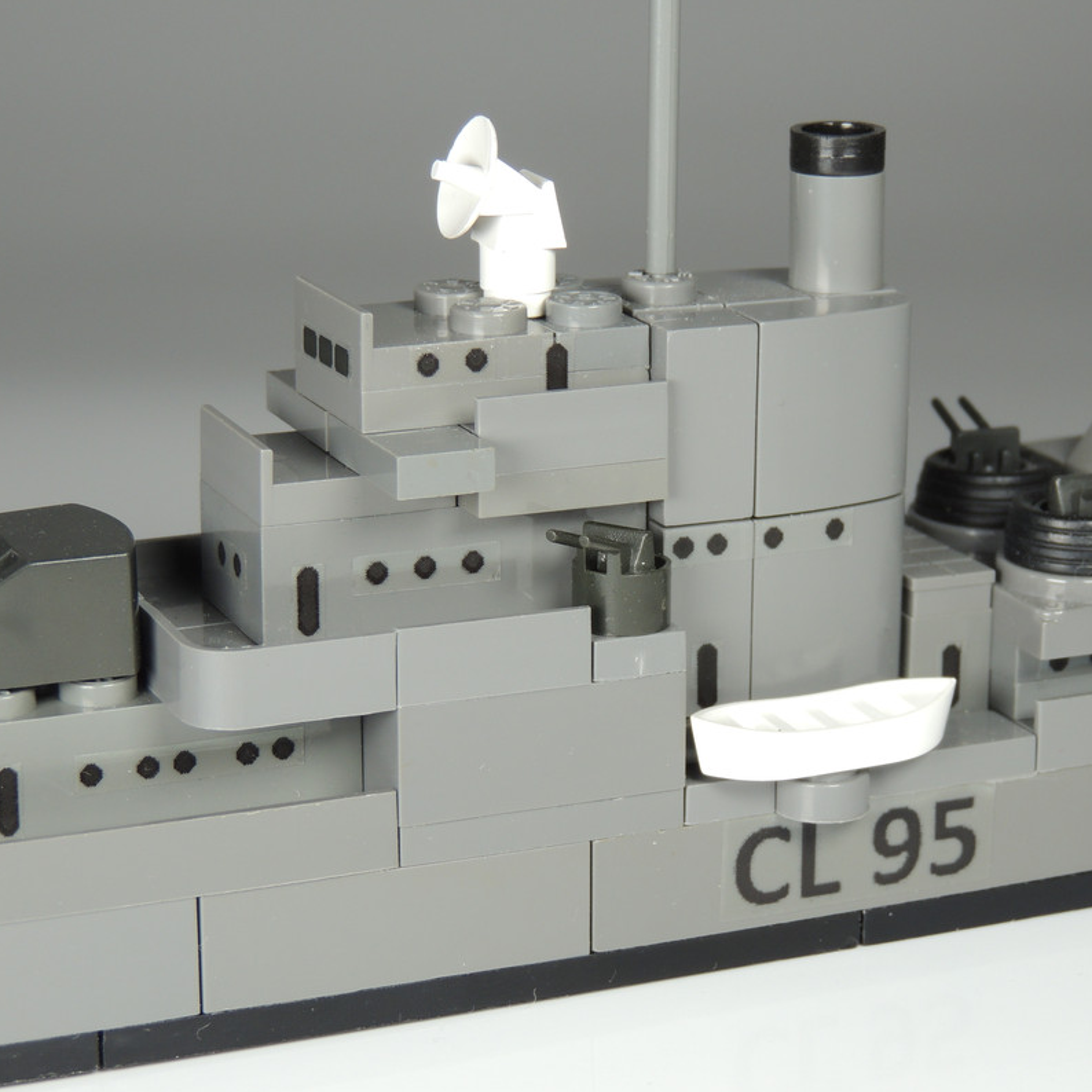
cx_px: 673
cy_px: 547
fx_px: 3605
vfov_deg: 17.2
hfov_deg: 17.2
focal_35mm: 101
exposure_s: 1/20
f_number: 4
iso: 100
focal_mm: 15.1
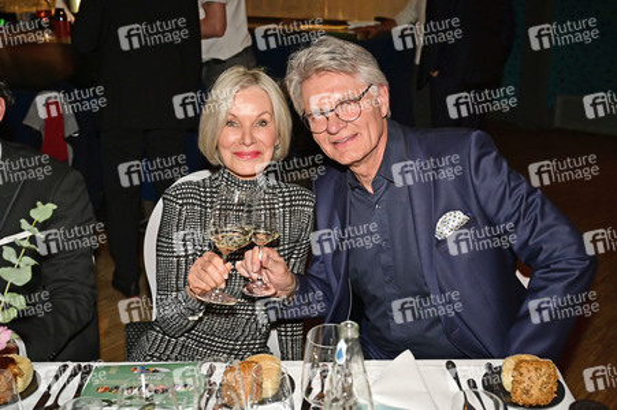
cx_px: 308
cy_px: 205
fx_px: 617
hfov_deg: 53.2
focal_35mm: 36
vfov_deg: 36.8
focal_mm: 36
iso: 2000
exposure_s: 1/200
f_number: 5
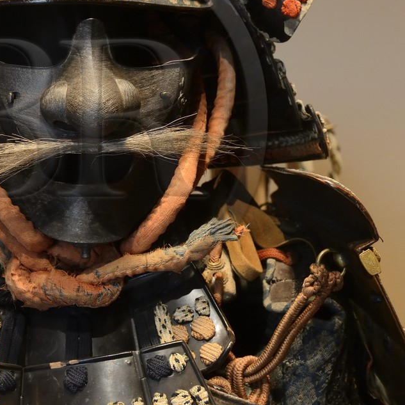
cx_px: 70
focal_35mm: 58
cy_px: 119
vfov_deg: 29.2
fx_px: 768
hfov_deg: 28.8
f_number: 7.1
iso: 1600
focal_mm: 27
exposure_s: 1/2
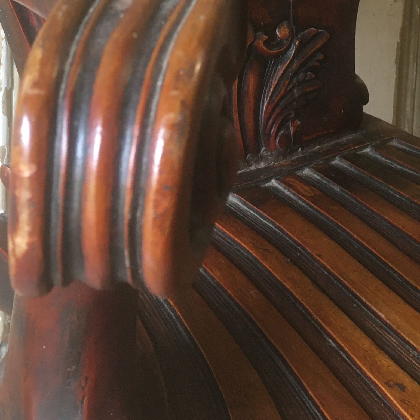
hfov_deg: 25.7
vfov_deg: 23.4
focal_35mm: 67
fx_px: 920
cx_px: 245
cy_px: -93
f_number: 2.2
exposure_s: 1/33
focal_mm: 4.15
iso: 125
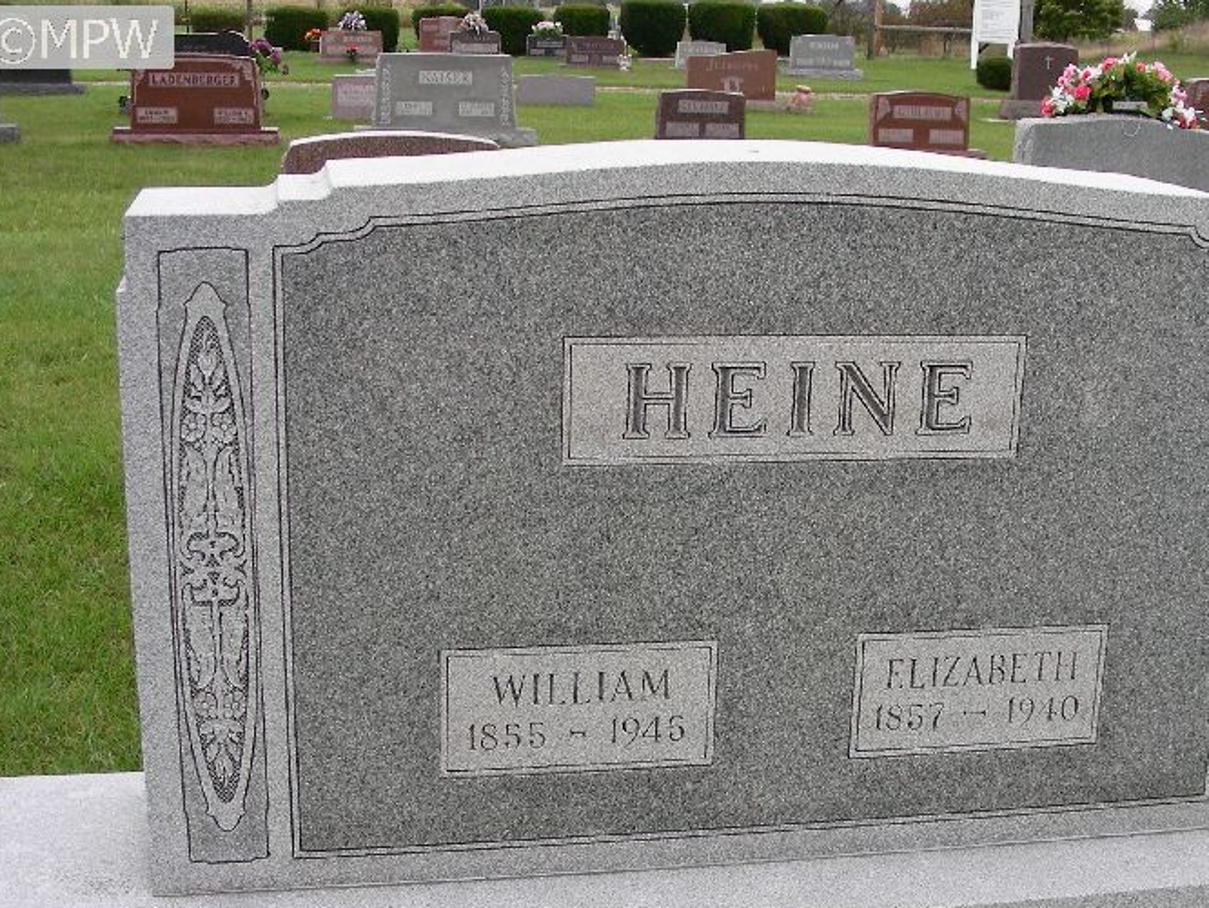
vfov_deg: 27.9
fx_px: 1817
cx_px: 727
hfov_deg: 36.7
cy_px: 574
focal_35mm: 52
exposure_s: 1/152
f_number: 4
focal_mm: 6.8
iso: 50
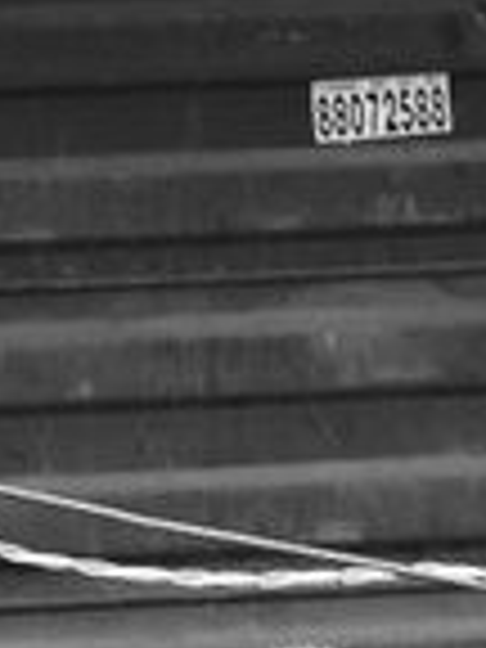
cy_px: 1490
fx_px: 10483
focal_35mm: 560
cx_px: 137
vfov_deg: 3.5
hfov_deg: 2.7
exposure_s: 1/10
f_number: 5
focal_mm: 70
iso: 200
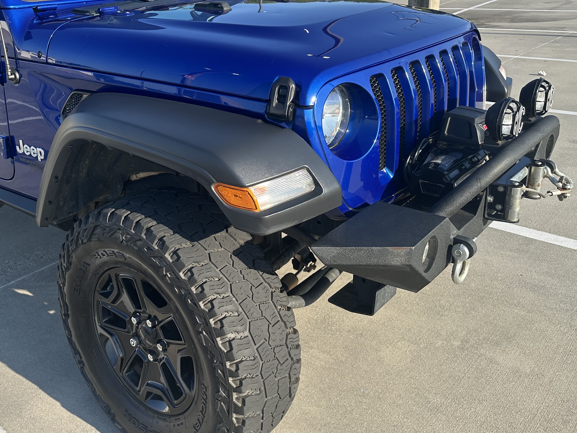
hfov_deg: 51.4
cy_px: 129
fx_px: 583
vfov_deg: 40.0
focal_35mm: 35
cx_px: 183
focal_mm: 6.86
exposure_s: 1/1412
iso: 80
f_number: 1.78
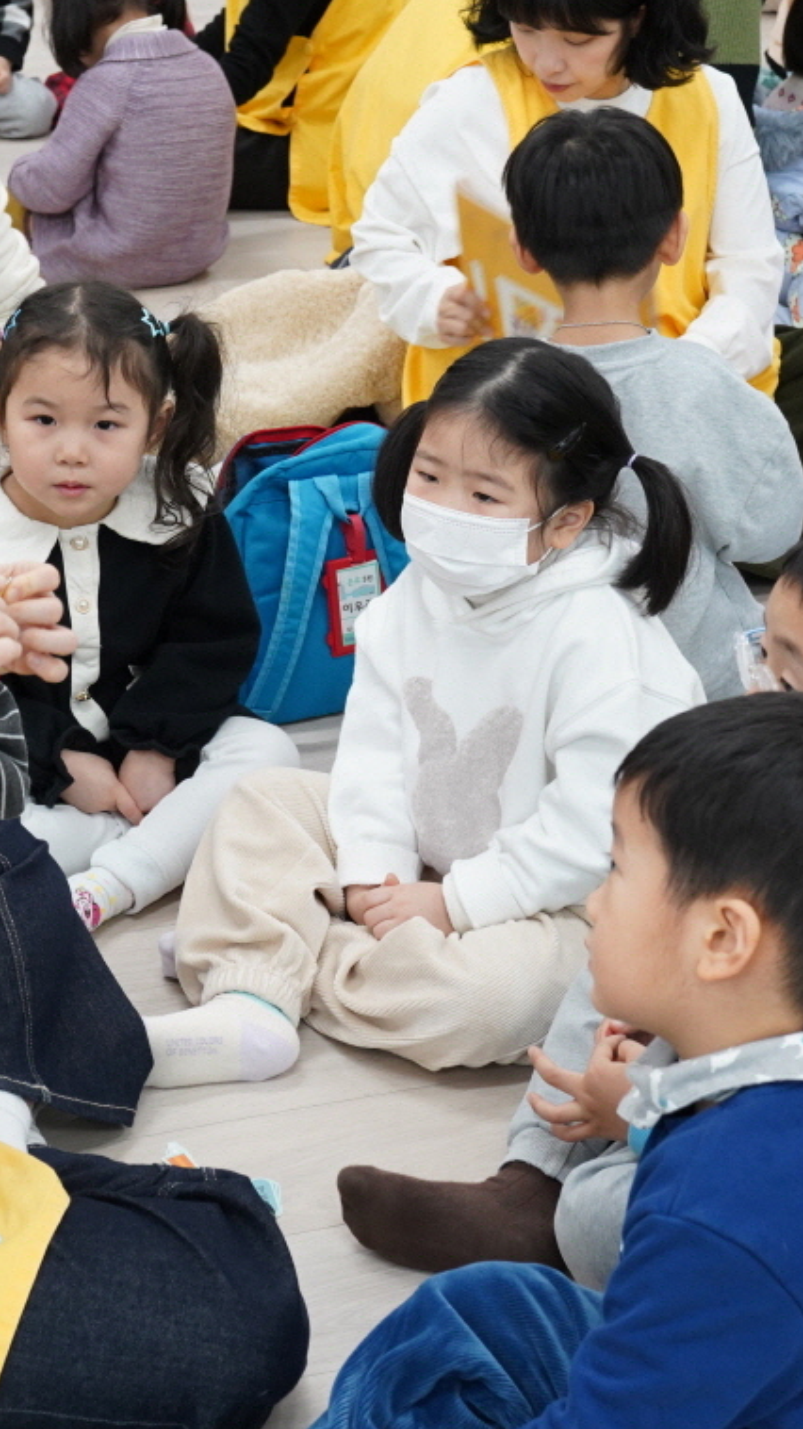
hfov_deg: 16.5
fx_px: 2765
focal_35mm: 73
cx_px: 253
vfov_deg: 29.0
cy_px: 698
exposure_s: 1/60
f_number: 7.1
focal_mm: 44
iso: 2500
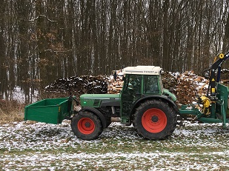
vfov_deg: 30.7
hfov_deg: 39.1
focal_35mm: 47
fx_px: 311
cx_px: 179
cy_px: 110
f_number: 2.2
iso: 25
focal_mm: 4.15
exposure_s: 1/375
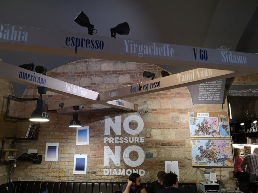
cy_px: 96
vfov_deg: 51.4
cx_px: 129
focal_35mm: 27
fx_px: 201
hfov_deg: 65.3
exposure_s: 1/25
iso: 400
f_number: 1.8
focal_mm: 3.95
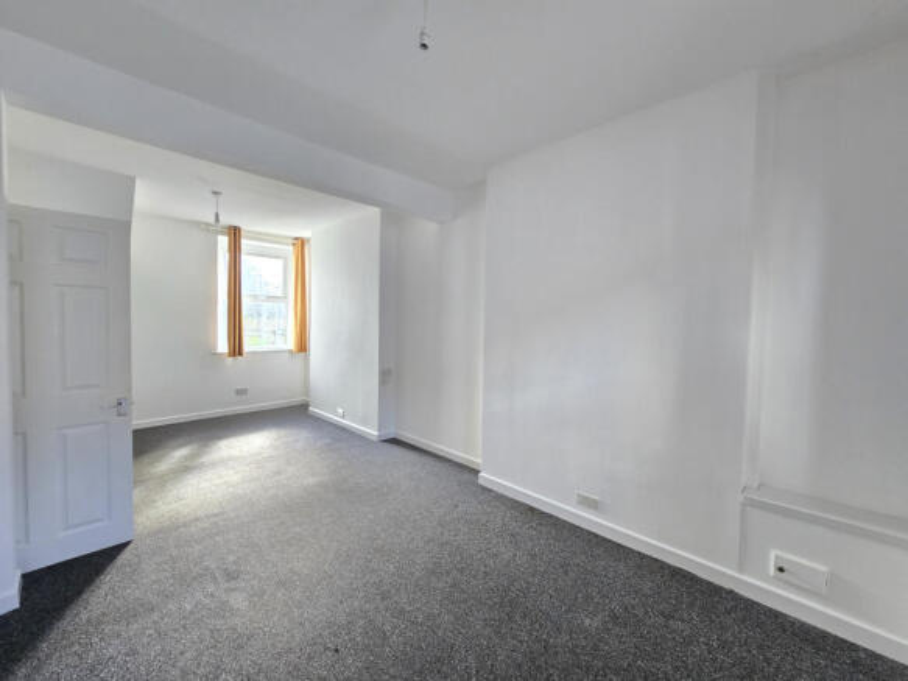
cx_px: 454
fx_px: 341
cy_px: 340
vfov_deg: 89.9
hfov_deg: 106.2
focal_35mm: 13
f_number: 2.2
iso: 160
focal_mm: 2.2
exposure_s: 1/50
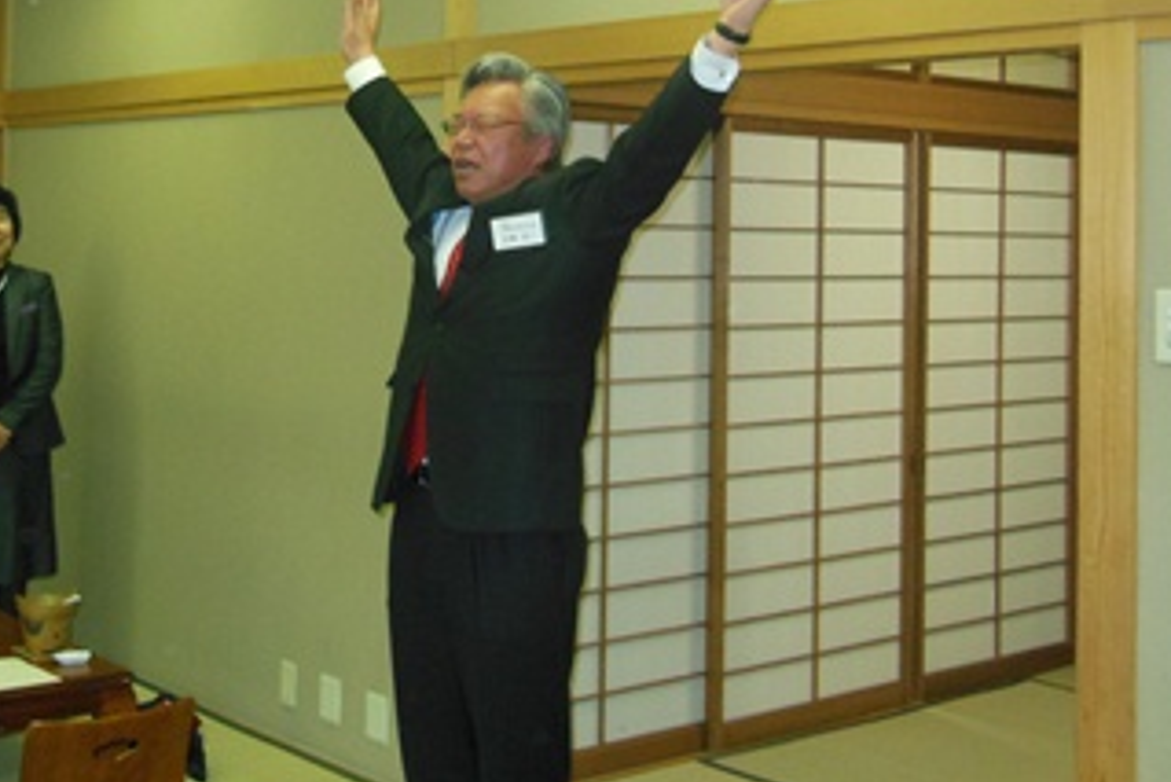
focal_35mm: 57
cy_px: 173
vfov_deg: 23.5
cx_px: 433
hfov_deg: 34.8
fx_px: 1855
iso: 640
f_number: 4.1
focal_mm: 6.9
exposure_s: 1/30
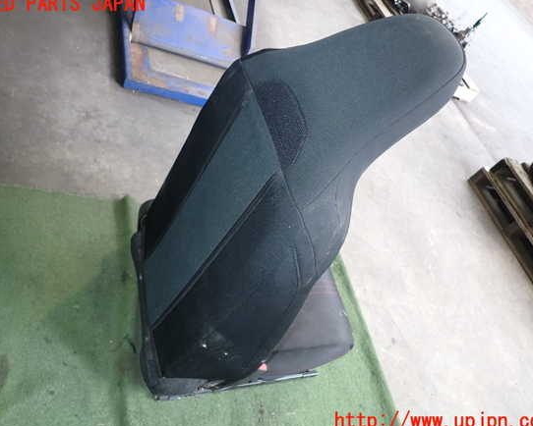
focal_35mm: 27
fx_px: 426
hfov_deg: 64.0
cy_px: 213
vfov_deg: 53.2
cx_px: 262
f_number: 2
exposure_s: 1/40
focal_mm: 4.5
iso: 200
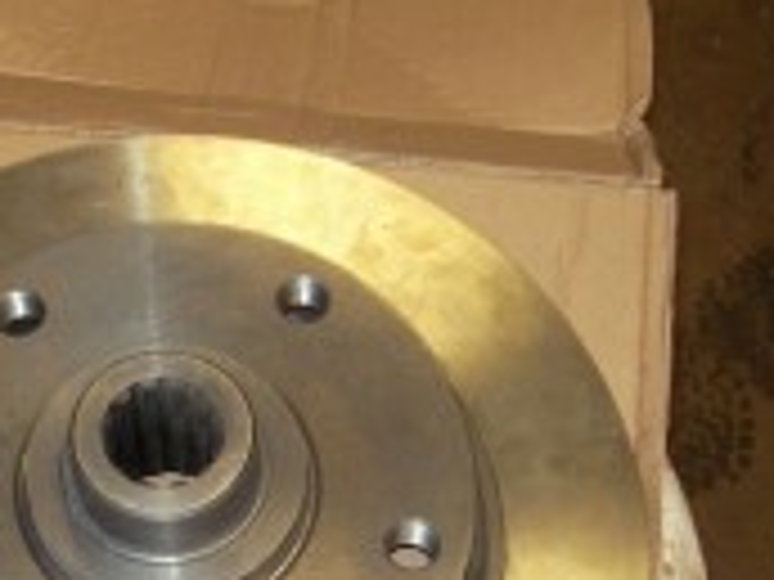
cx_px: 209
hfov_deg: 21.4
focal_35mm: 91
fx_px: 2035
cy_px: 576
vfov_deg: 15.9
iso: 100
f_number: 3.3
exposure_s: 1/30
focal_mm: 6.3
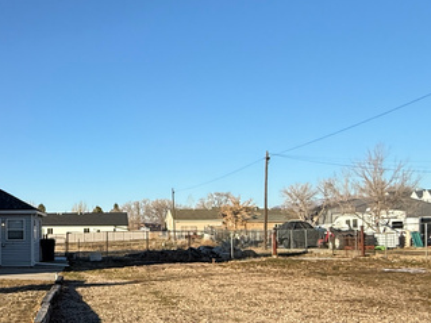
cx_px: -26
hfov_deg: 36.6
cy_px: 224
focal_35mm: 45
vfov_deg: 31.8
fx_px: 560
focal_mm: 2.22
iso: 50
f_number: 2.2
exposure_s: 1/1572
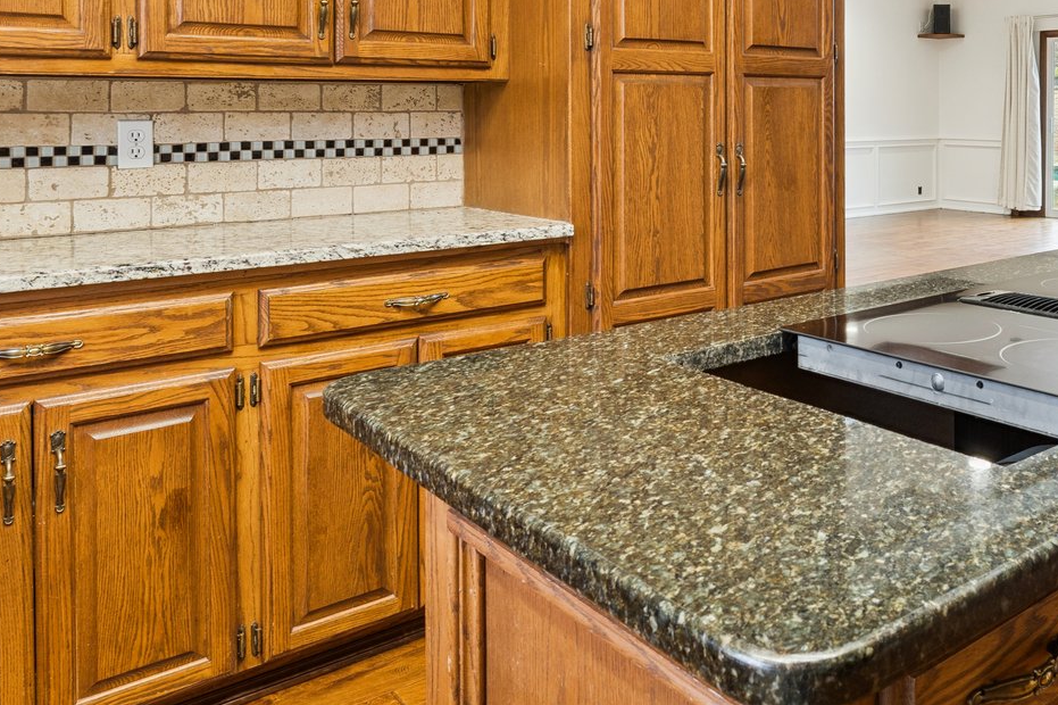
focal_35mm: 34
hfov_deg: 52.4
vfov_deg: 37.2
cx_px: 856
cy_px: 99
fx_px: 989
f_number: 10
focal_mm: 15.3
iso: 200
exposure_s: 1/5
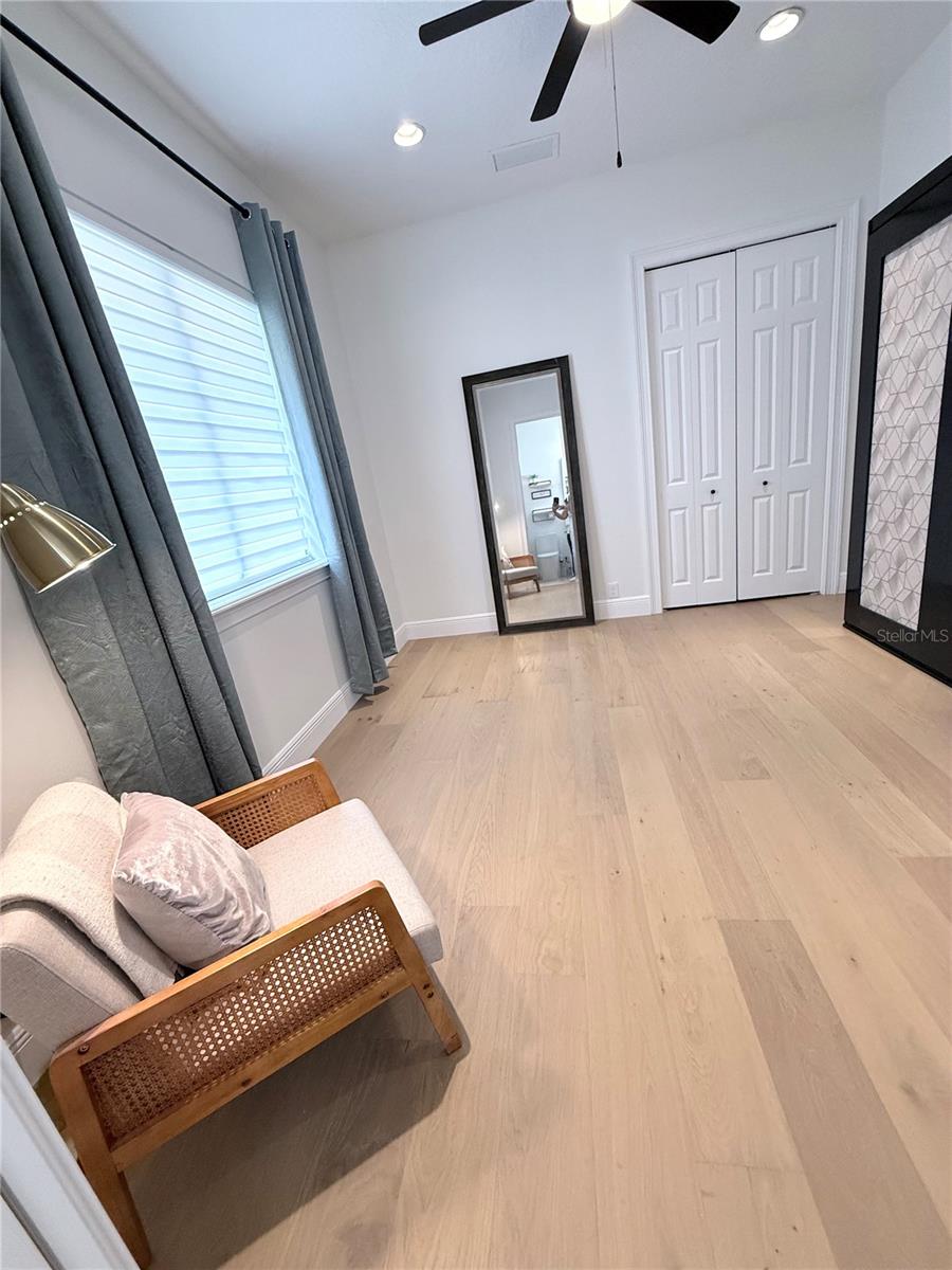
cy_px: 635
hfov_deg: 85.7
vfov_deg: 102.1
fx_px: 513
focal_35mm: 14
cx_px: 476
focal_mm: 2.22
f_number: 2.2
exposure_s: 1/120
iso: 250
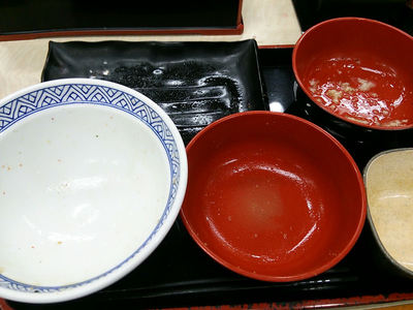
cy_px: 155
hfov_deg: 60.0
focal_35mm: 30
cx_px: 206
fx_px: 358
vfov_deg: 46.8
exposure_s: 1/59
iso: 80
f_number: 1.94
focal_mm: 4.06
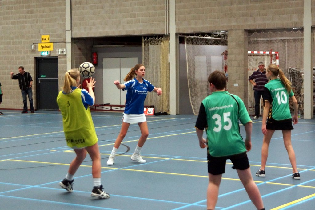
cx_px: 158
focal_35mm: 60
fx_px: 525
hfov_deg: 33.4
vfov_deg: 22.7
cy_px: 105
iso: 1600
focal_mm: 40
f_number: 2.8
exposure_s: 1/320
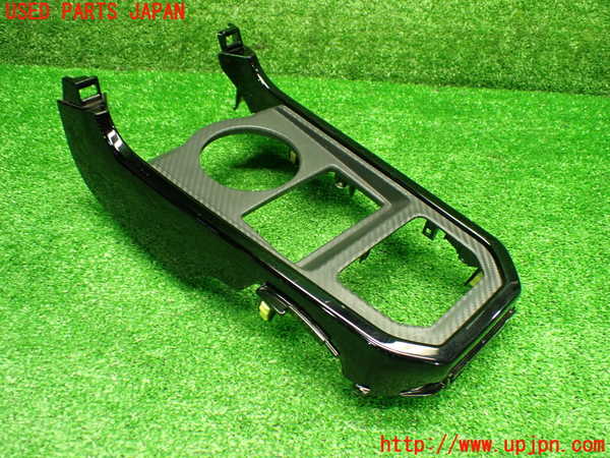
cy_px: 229
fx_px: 529
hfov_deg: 60.0
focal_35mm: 30
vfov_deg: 46.8
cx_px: 305
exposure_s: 1/60
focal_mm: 5.4
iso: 800
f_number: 2.3
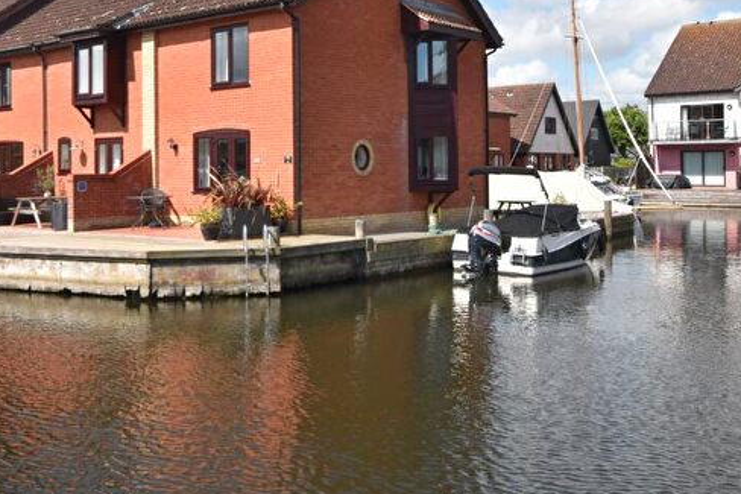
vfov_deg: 30.9
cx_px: 304
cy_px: 152
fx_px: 885
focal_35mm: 43
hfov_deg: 45.2
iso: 200
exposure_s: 1/320
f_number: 9
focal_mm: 20
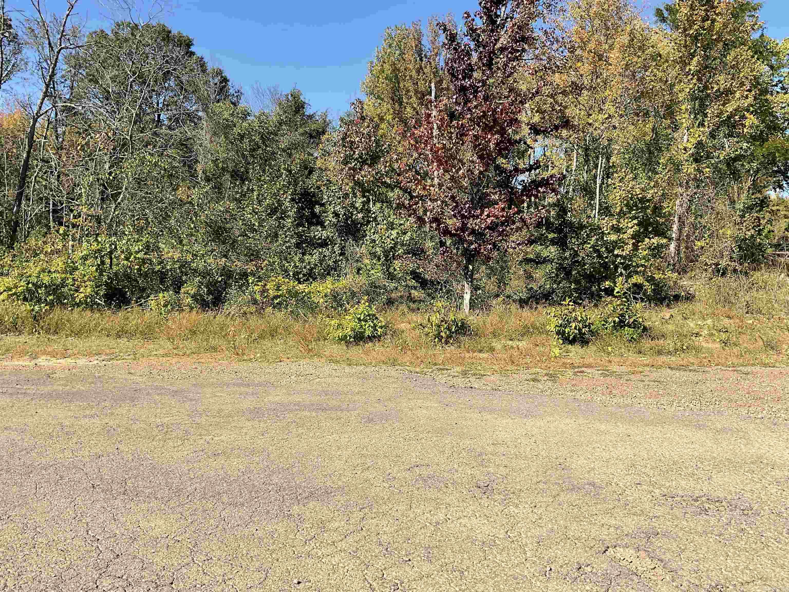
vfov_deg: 48.2
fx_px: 661
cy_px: 296
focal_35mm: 29
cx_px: 394
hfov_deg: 61.7
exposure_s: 1/1221
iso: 16
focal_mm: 3
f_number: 1.8
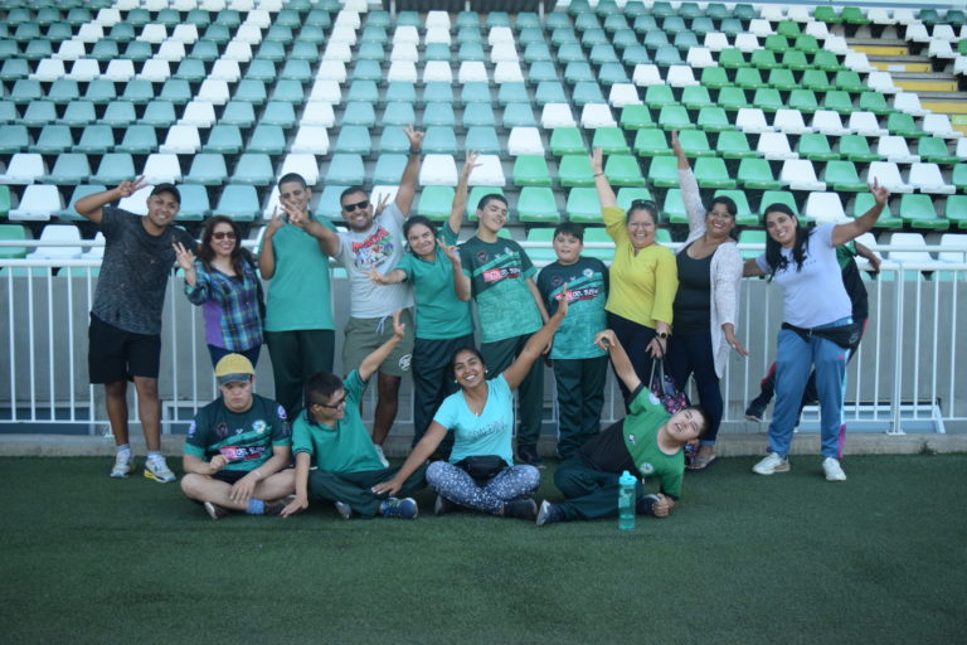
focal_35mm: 38
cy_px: 322
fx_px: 1007
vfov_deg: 35.5
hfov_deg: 51.3
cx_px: 484
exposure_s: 1/1000
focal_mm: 25
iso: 800
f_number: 4
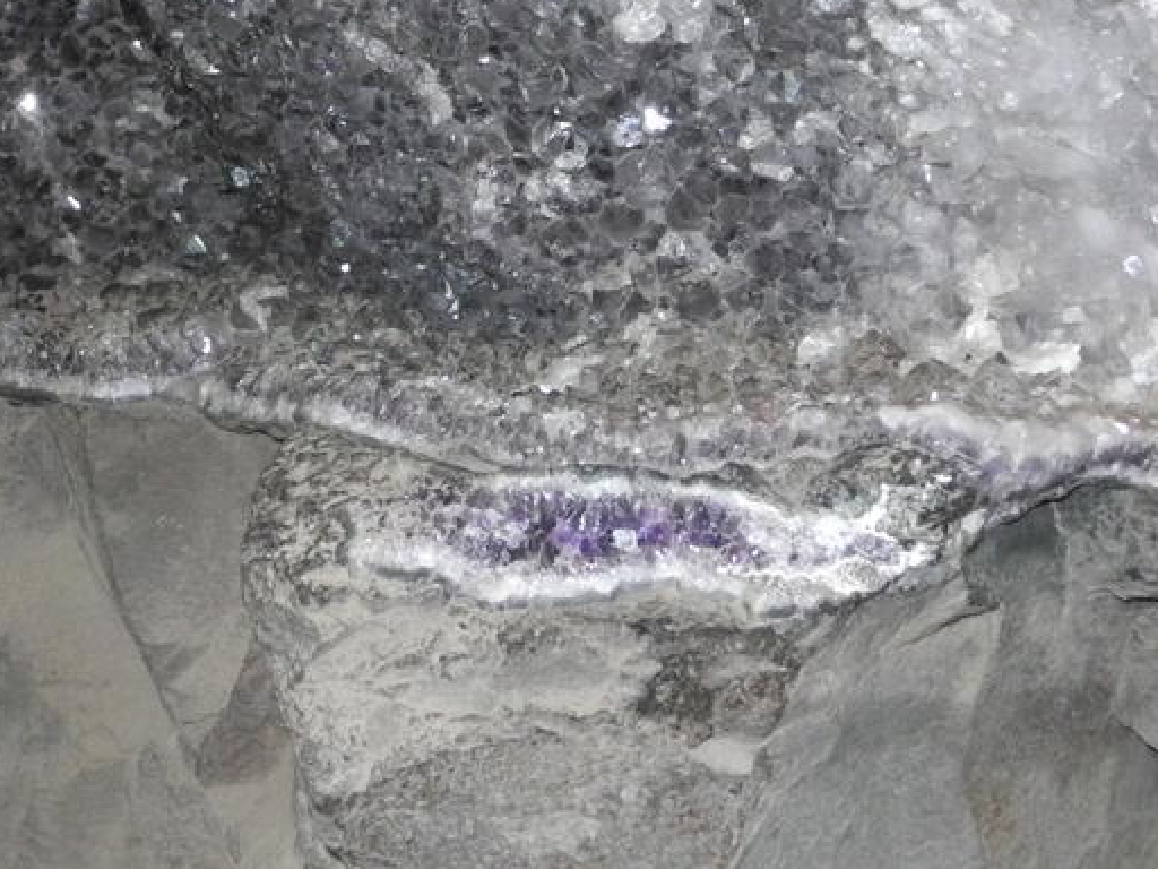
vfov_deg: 25.7
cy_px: 201
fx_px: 1873
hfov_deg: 34.3
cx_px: 493
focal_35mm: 56
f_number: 2.8
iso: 800
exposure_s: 1/30
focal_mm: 6
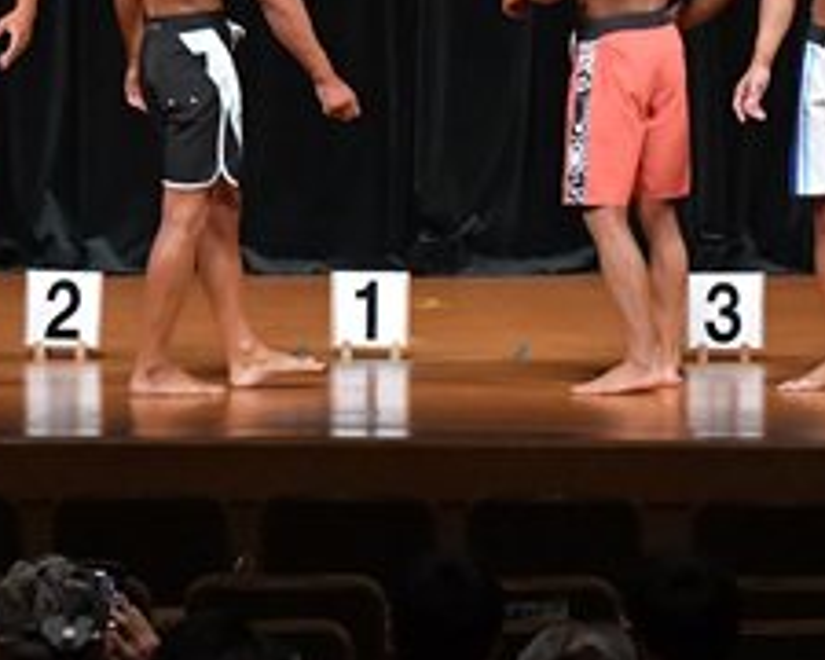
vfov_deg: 4.6
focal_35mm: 339
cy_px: 37
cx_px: 486
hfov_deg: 5.7
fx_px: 8277
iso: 5000
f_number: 5.6
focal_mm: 70
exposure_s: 1/400
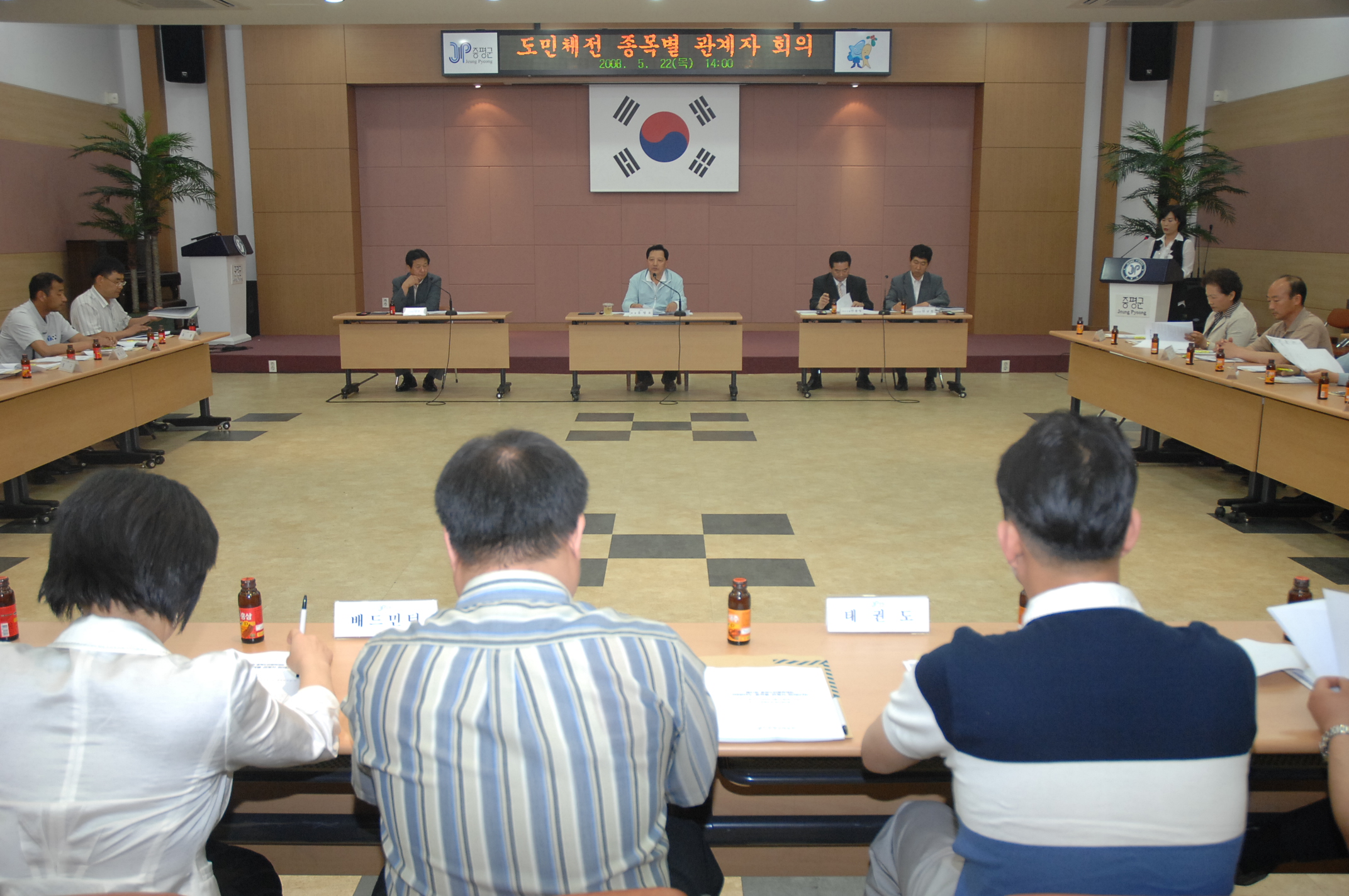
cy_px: 448
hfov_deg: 53.2
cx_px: 674
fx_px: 1347
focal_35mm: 36
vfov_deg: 36.8
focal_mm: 24
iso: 500
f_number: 3.8
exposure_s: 1/60
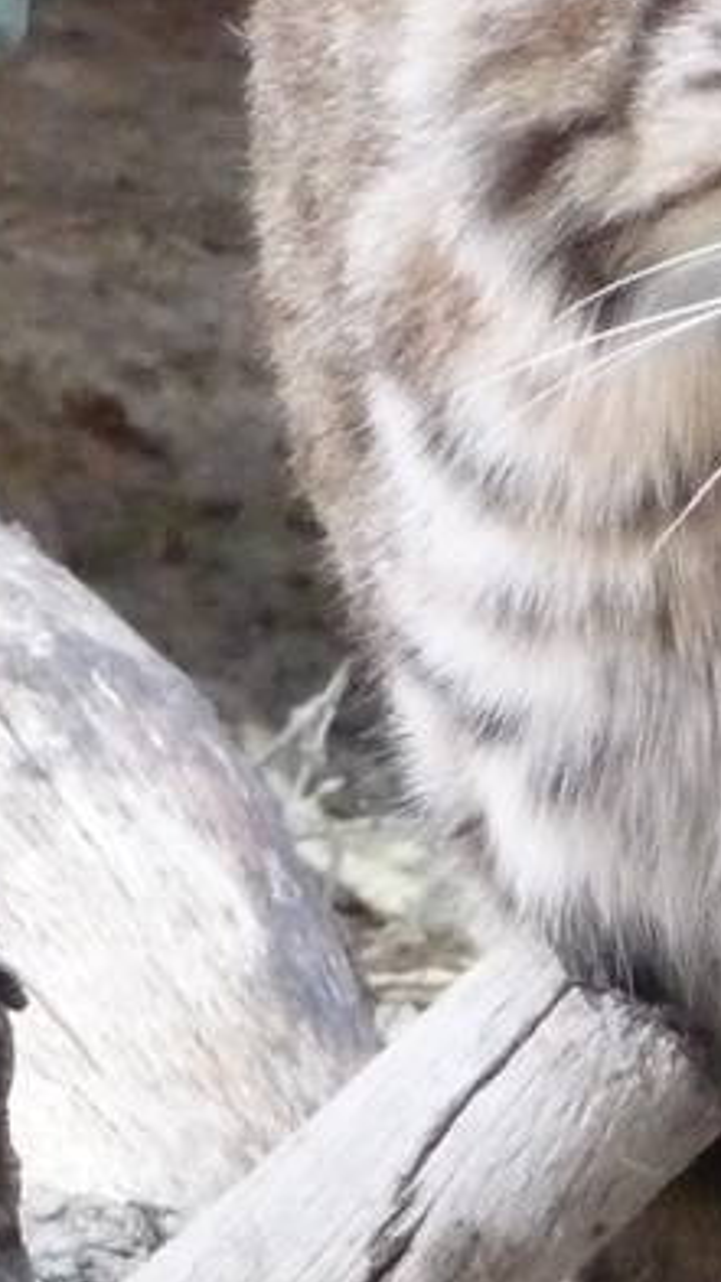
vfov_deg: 1.7
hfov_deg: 1.0
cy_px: 636
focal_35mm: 1241
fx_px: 42188
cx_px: 1054
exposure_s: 1/160
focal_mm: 47
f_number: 4.9
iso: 800
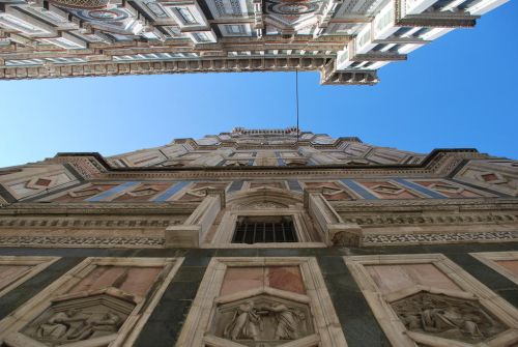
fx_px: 389
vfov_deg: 48.1
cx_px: 259
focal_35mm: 27
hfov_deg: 67.3
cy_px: 174
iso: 100
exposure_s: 1/125
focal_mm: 18
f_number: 5.6
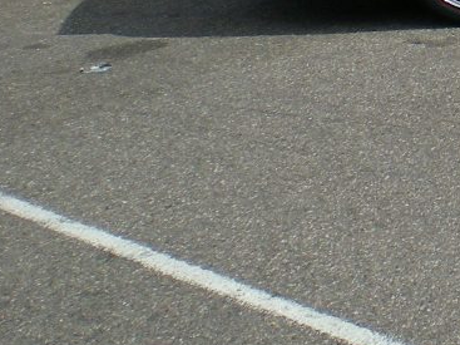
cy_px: -123
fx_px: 2112
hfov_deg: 11.4
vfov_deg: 9.2
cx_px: 874
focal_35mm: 159
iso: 50
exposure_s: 1/552
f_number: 4.6
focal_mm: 6.3
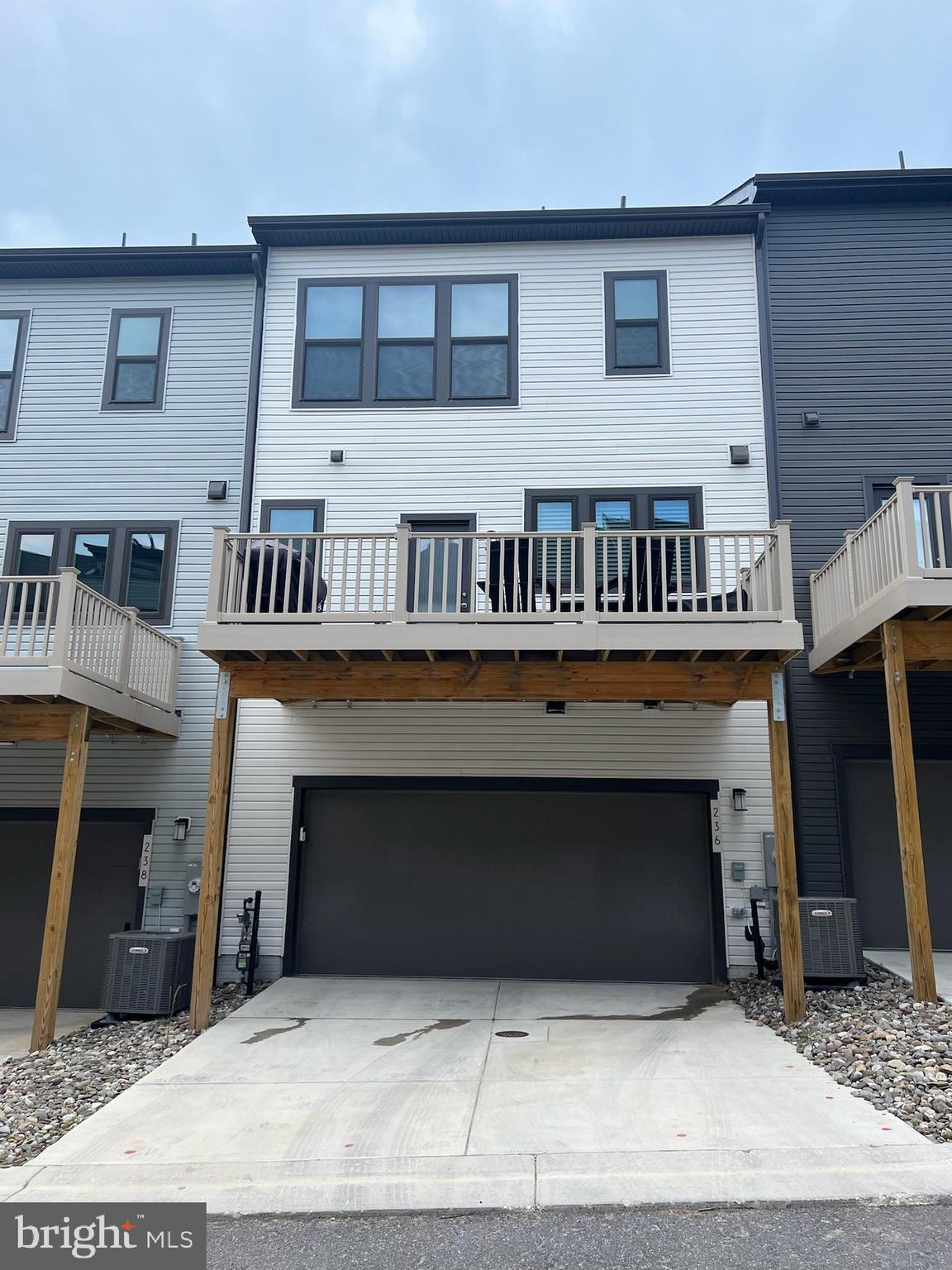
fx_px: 953
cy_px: 635
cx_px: 476
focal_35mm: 26
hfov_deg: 53.1
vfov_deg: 67.3
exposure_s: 1/859
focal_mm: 5.7
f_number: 1.5
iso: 50
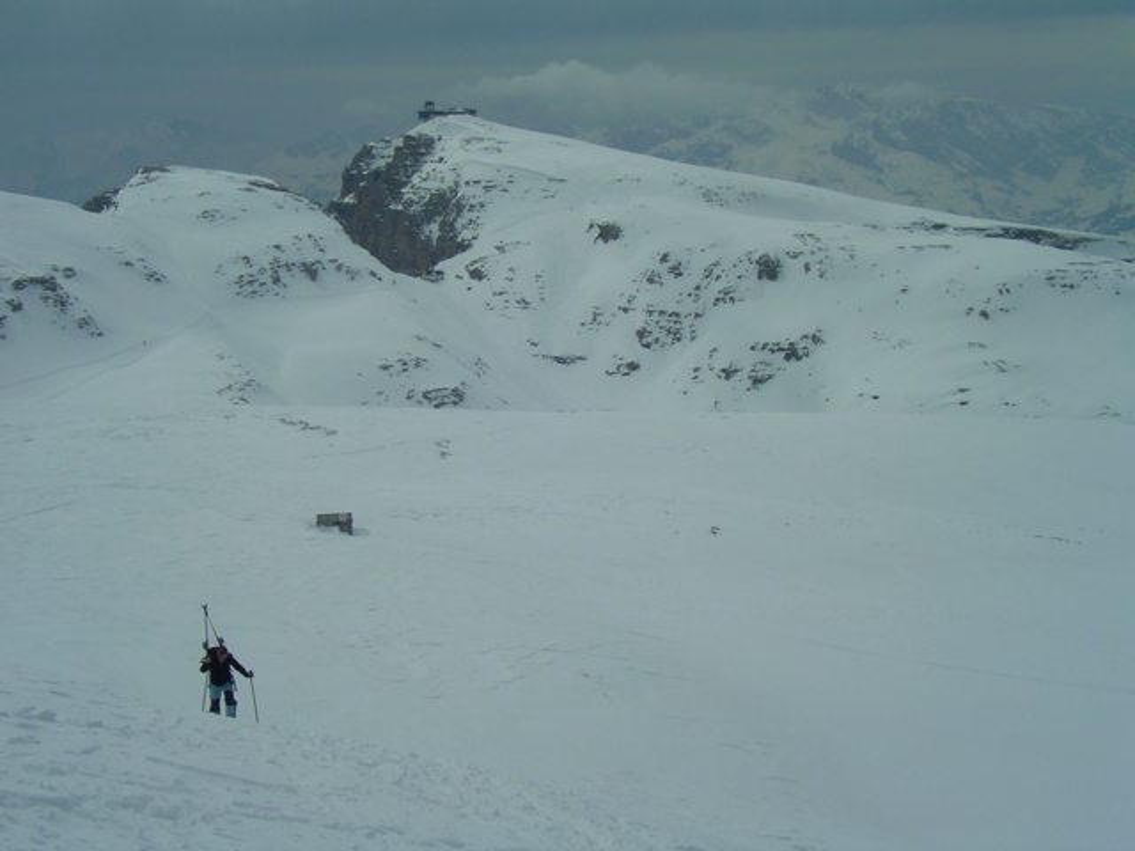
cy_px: 426
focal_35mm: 53
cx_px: 568
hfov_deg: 36.2
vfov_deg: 27.5
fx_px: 1738
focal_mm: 8.2
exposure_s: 1/640
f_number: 7.7
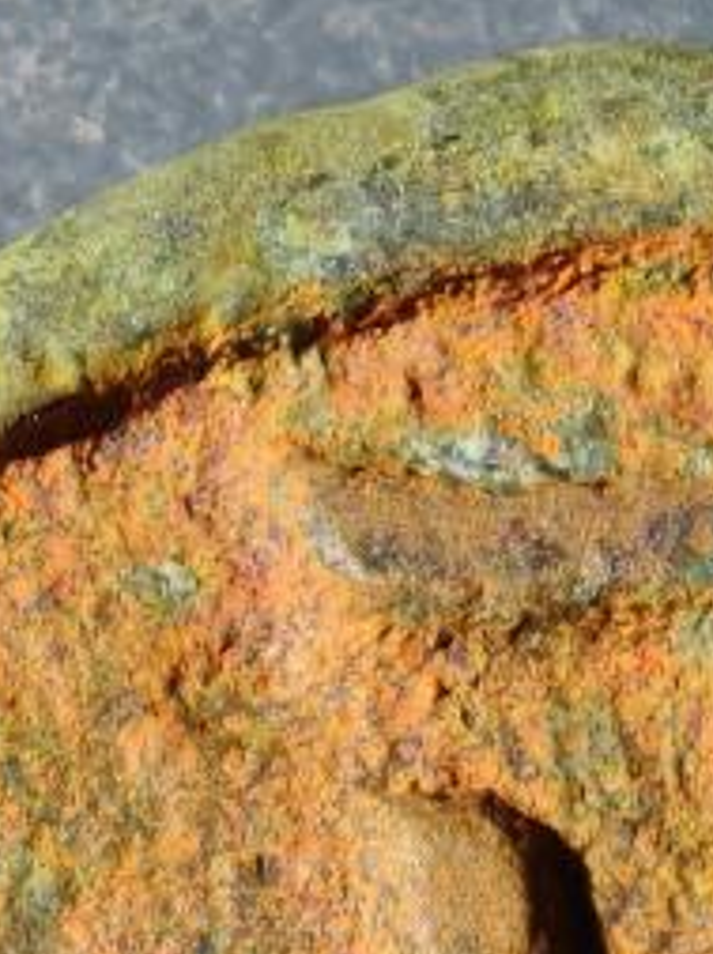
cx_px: 570
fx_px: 20209
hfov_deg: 2.0
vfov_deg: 2.7
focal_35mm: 734
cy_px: 1848
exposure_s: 1/100
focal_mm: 9
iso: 200
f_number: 2
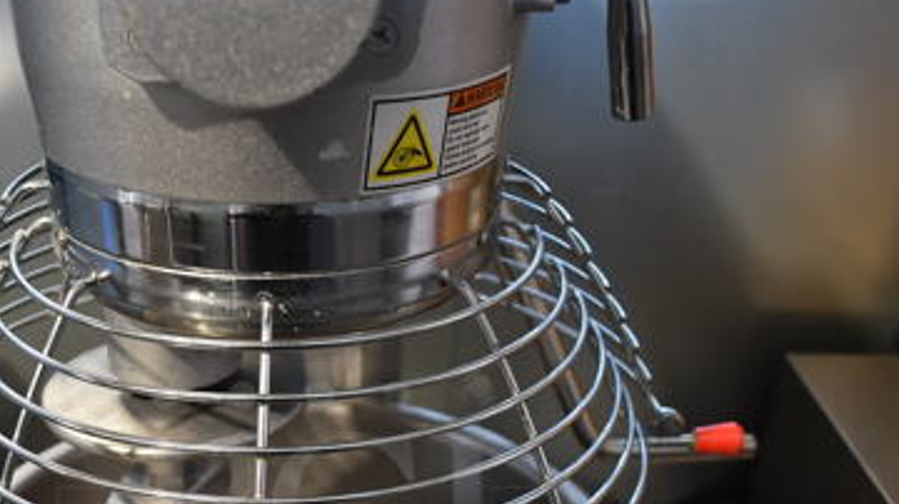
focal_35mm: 48
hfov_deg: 42.5
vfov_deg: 23.9
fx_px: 1144
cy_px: 497
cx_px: 320
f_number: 3.5
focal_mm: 18
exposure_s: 1/30
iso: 800
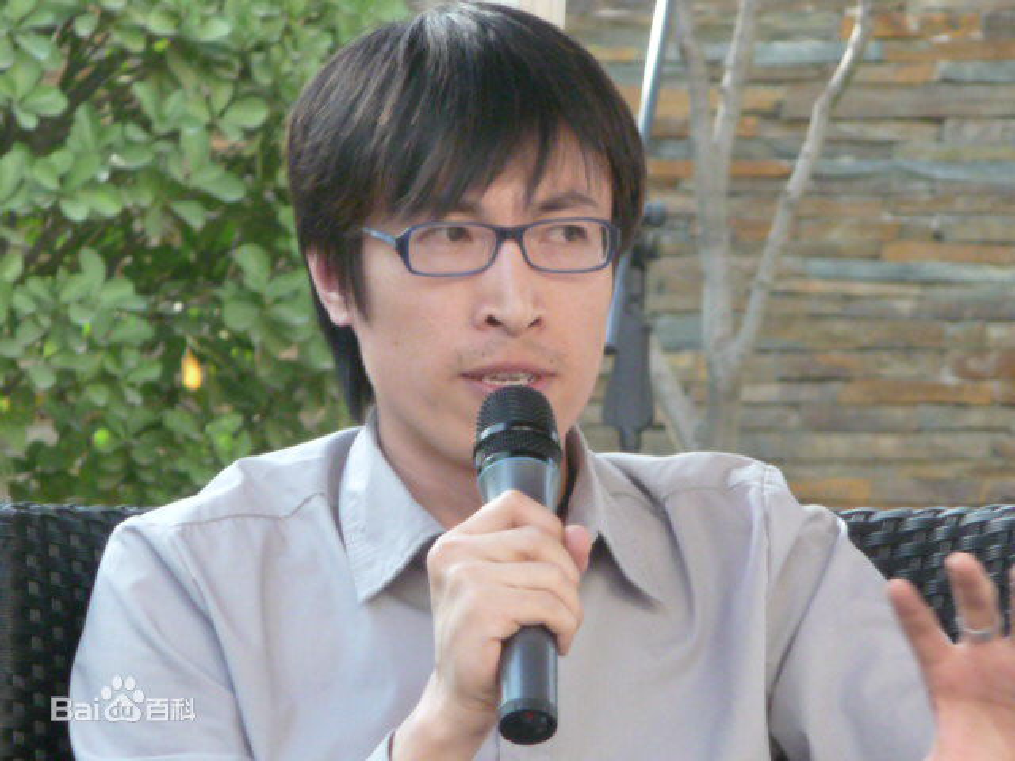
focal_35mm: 443
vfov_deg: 3.4
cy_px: 380
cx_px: 508
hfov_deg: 4.5
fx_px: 12990
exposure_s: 1/100
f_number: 4.9
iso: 400
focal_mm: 45.4
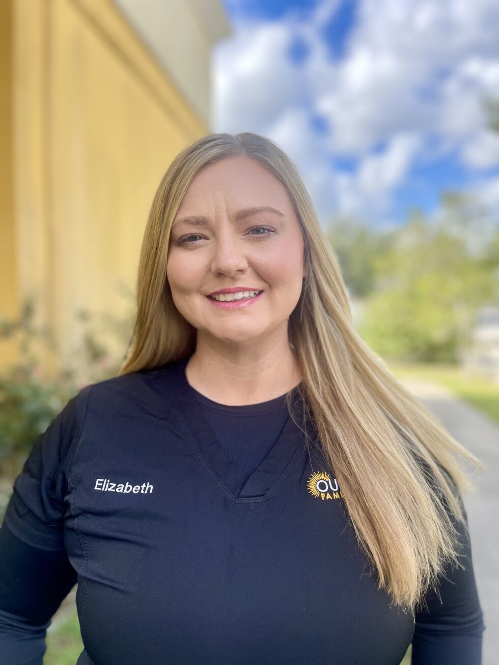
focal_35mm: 26
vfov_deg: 67.3
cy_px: 332
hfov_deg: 53.1
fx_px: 500
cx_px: 250
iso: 50
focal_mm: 5.1
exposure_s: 1/1225
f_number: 1.6
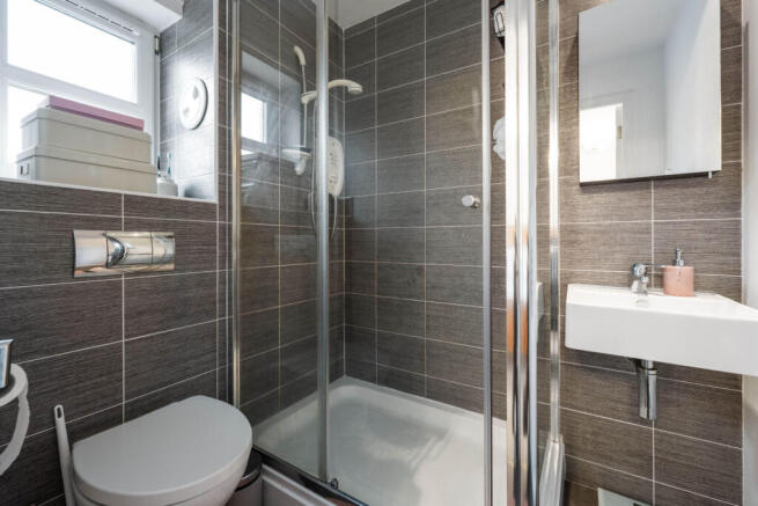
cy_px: 253
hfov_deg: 104.2
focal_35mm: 14
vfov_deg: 81.2
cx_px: 379
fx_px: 295
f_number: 8
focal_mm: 14
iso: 640
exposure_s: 1/6
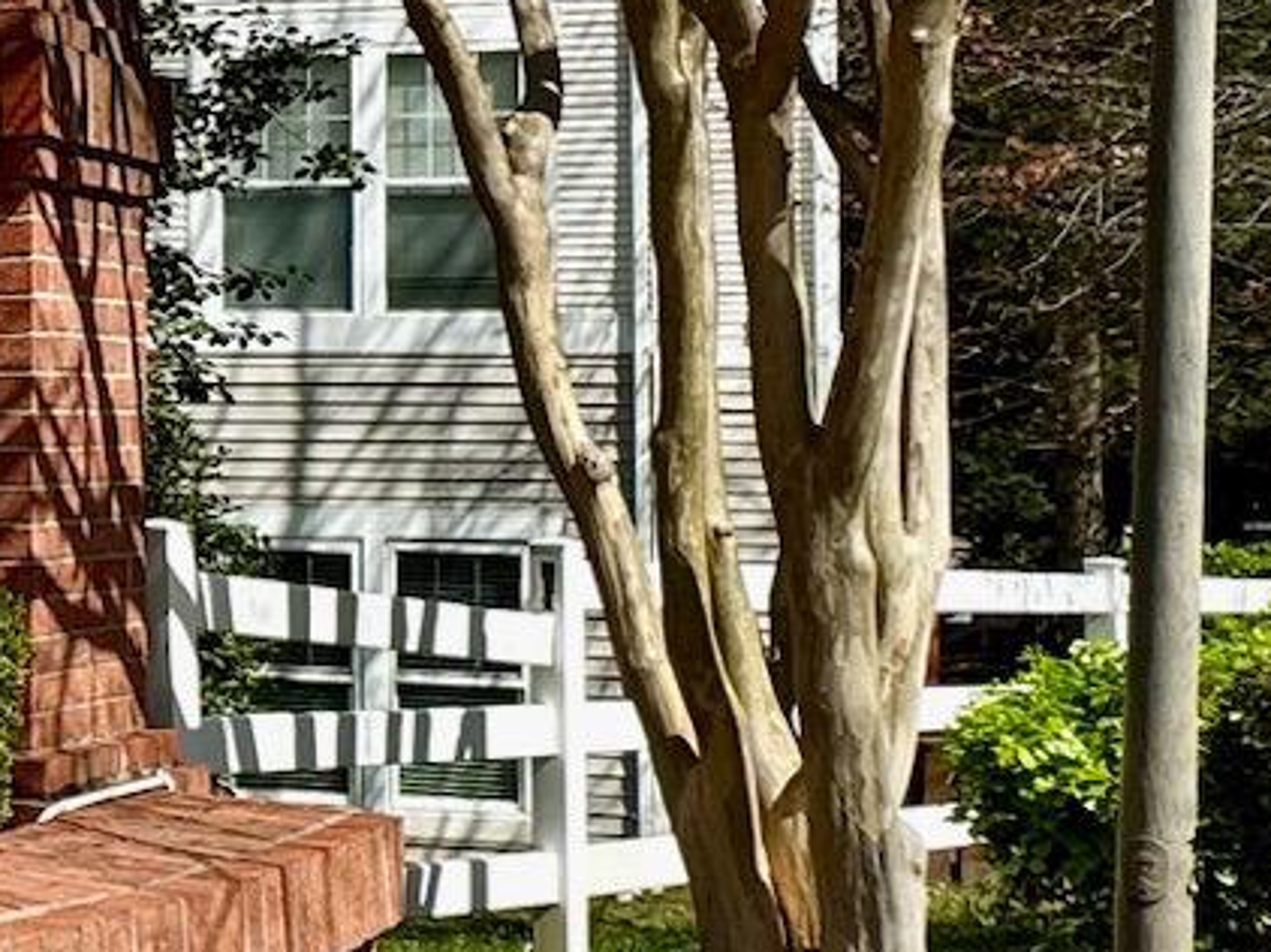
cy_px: 346
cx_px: -852
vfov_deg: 21.5
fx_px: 2495
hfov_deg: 21.5
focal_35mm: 68
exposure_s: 1/2208
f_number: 2.2
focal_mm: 2.22
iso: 50
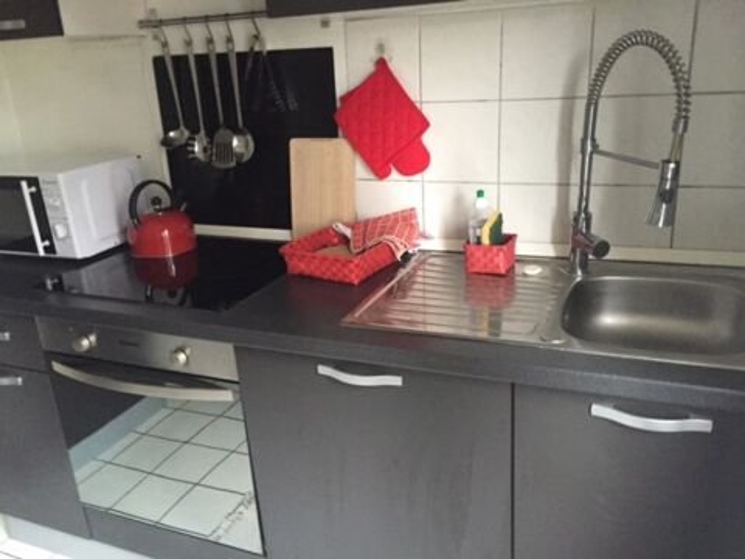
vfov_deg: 48.2
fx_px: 624
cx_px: 372
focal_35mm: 29
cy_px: 280
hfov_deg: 61.7
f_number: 2.2
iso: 250
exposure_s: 1/25
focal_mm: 4.15
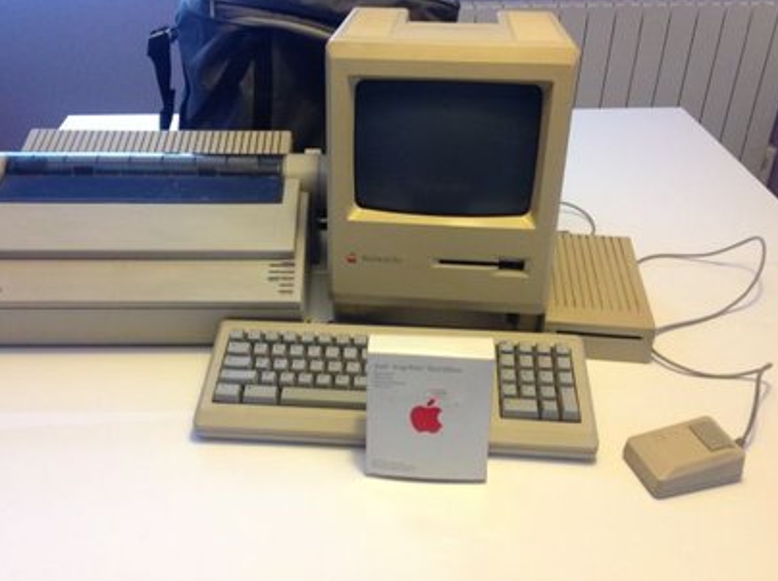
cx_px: 368
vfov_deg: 36.7
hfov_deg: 47.9
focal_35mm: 39
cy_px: 285
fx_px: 875
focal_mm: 4.28
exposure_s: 1/15
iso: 160
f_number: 2.4
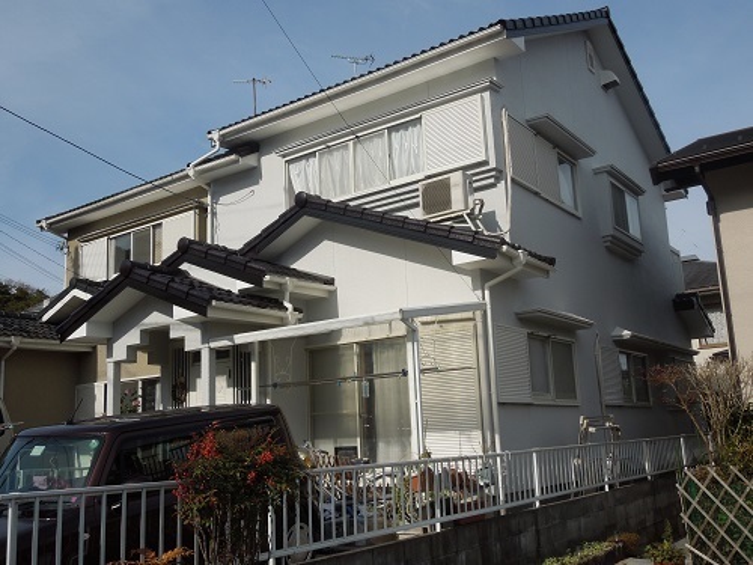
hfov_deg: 52.6
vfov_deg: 40.7
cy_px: 282
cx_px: 376
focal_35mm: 35
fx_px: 761
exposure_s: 1/1600
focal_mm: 6.3
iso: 100
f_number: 3.7
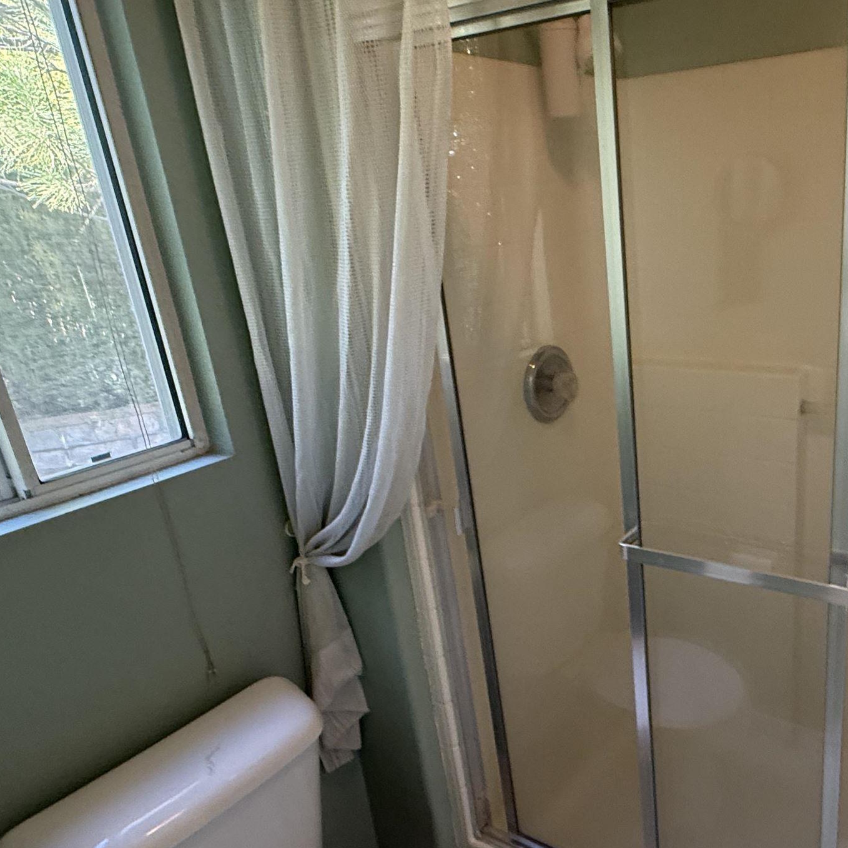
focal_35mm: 28
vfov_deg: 57.2
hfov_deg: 54.9
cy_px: 469
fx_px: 776
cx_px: 623
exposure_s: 1/60
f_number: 2.2
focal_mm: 2.22
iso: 320
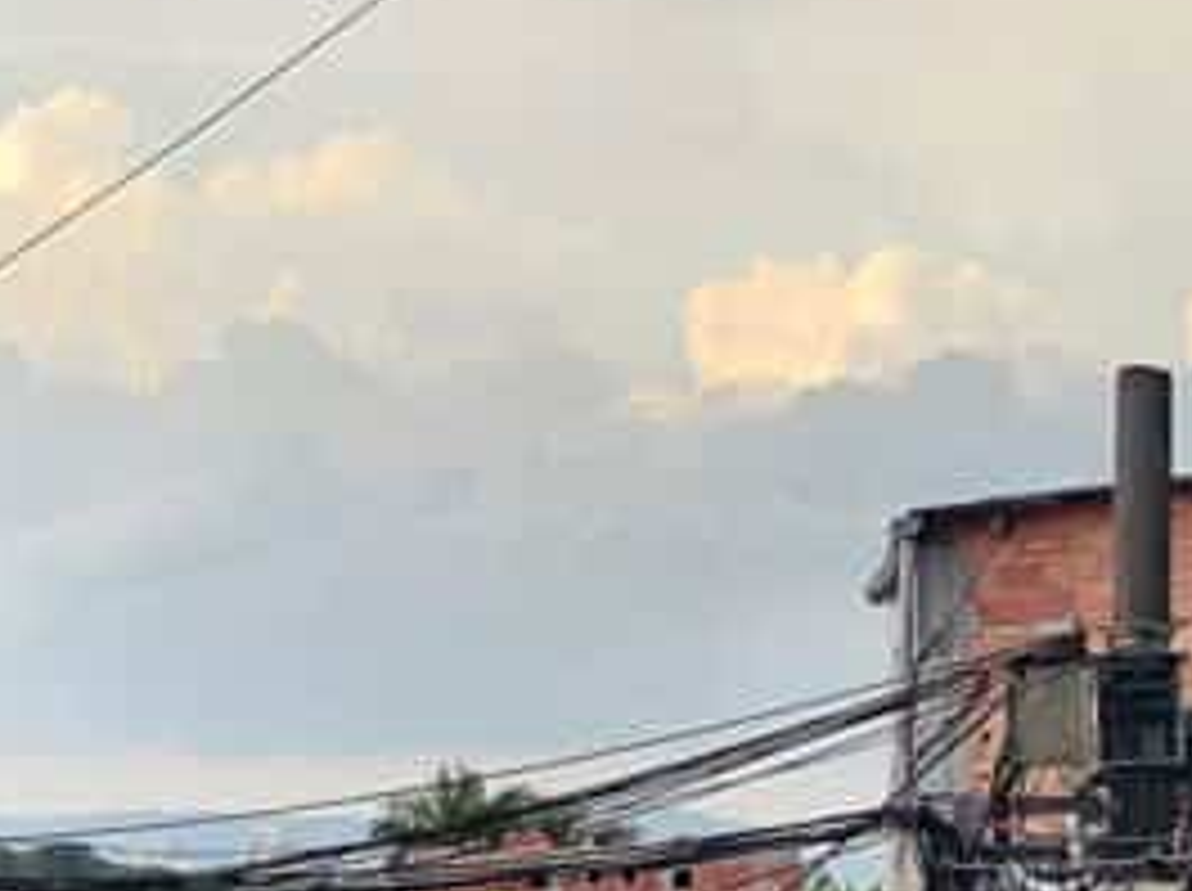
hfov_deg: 21.7
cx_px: 198
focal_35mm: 89
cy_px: 1368
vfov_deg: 15.2
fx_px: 3061
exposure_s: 1/370
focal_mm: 7
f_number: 1.7
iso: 50
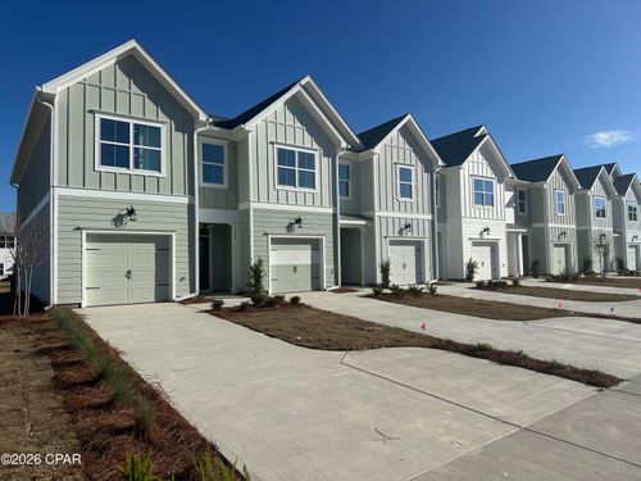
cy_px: 240
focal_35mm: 24
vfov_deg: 56.8
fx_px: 444
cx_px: 320
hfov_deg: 71.6
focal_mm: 6.86
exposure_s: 1/10753
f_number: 1.78
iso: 80
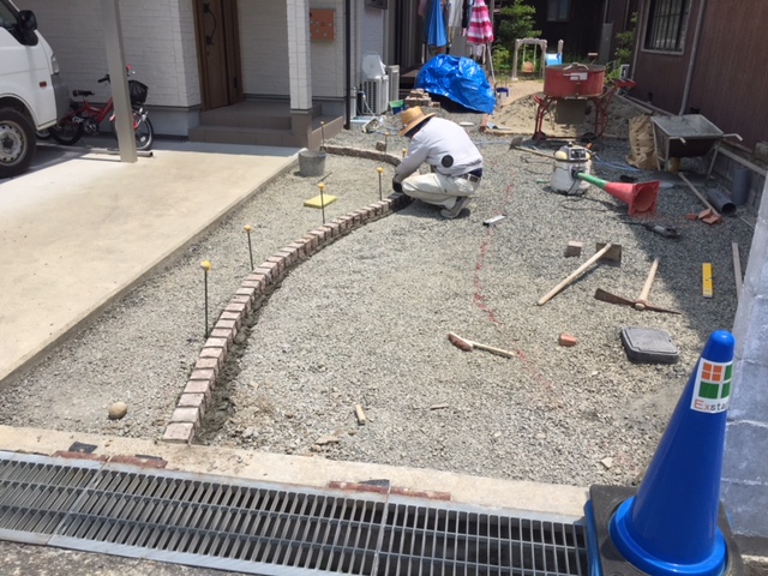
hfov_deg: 61.7
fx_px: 643
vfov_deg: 48.2
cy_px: 288
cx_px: 384
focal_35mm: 29
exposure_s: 1/2639
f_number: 2.2
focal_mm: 4.15
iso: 32
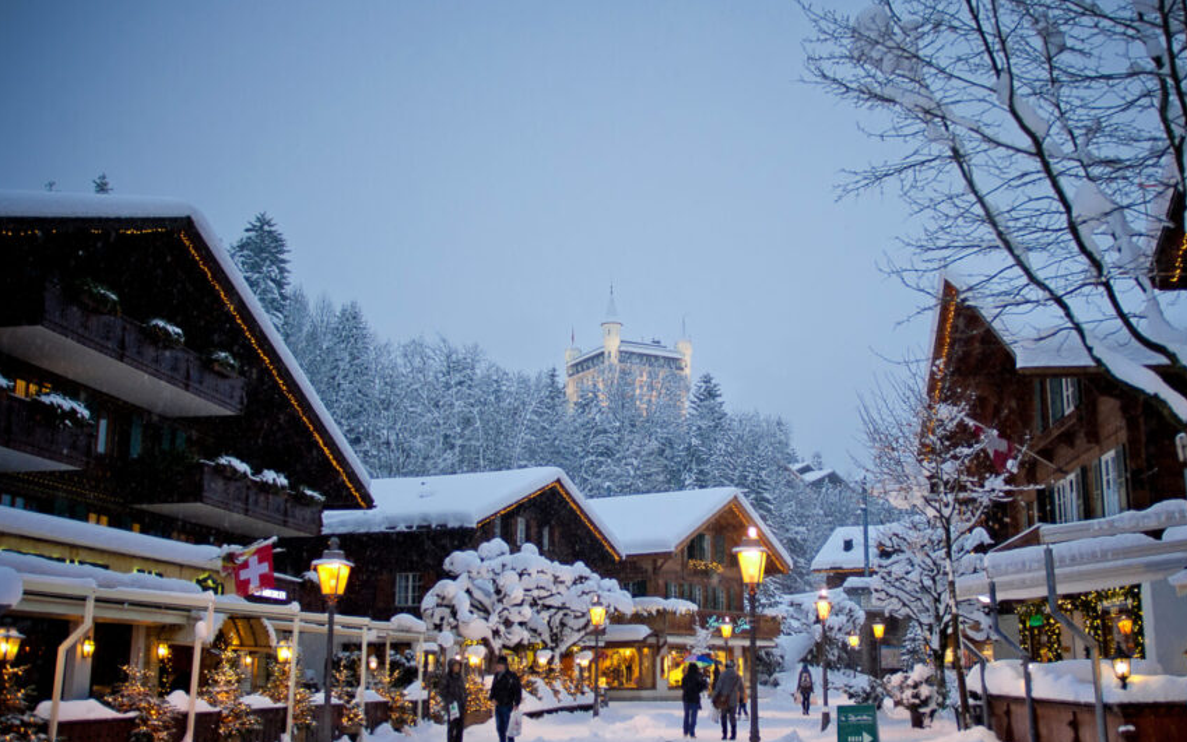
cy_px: 386
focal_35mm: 43
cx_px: 666
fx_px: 1391
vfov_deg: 29.9
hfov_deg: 46.1
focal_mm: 35
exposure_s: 1/100
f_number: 2.8
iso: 500
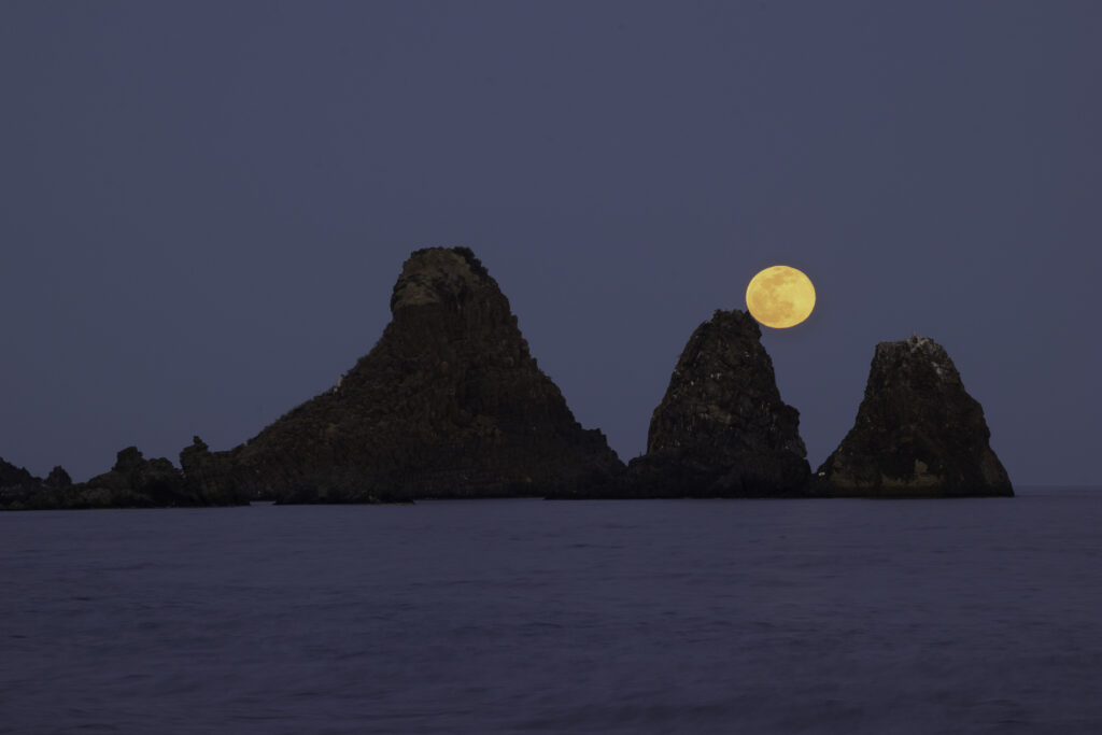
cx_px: 551
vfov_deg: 5.4
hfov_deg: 8.1
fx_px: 7806
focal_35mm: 255
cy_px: 368
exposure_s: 1/1.25
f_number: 25
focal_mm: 170
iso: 200
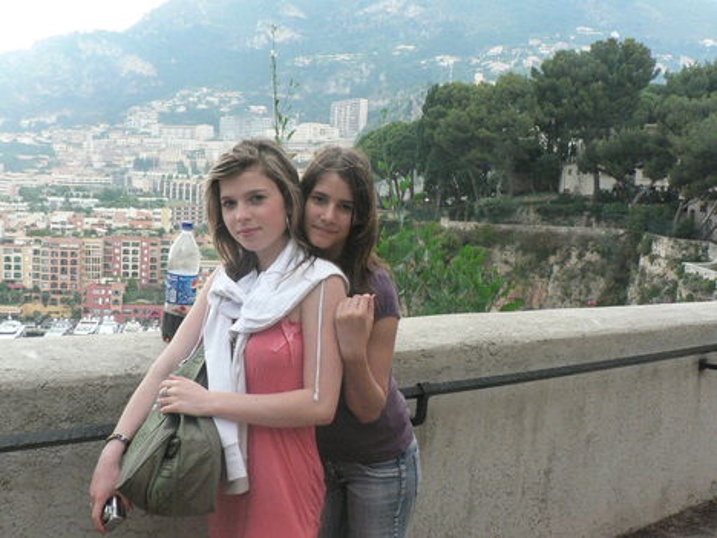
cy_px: 269
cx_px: 358
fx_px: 746
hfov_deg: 51.4
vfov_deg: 39.7
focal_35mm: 36
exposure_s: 1/160
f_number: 4
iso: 400
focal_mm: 6
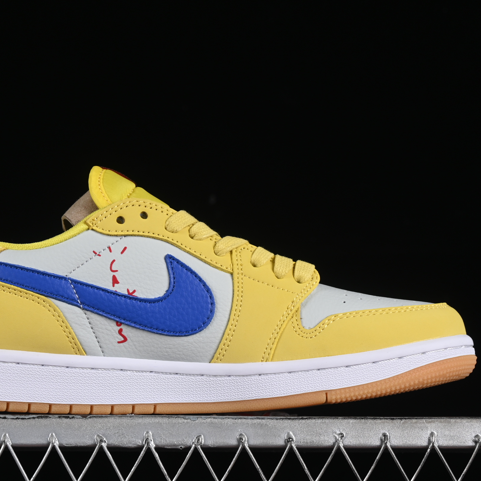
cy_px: 246
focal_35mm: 110
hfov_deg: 15.8
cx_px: 194
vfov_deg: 15.8
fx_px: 1729
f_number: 8
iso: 160
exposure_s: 1/80
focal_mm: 50
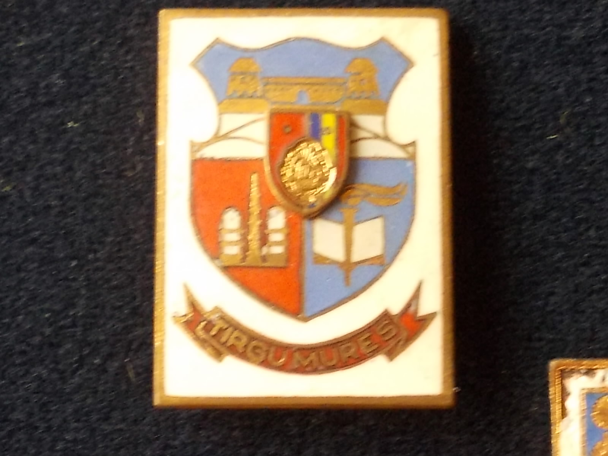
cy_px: 228
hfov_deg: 43.9
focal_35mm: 43
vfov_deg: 33.6
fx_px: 755
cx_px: 304
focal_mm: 6.1
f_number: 3.3
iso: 200
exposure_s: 1/40
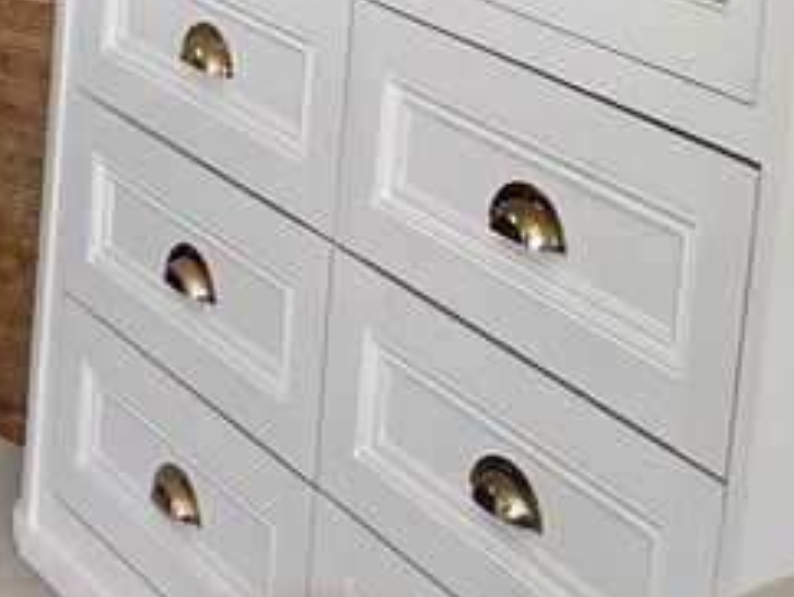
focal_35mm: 110
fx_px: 2526
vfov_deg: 12.7
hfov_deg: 14.7
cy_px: -315
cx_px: -801
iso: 40
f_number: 1.6
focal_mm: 5.1
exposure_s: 1/121
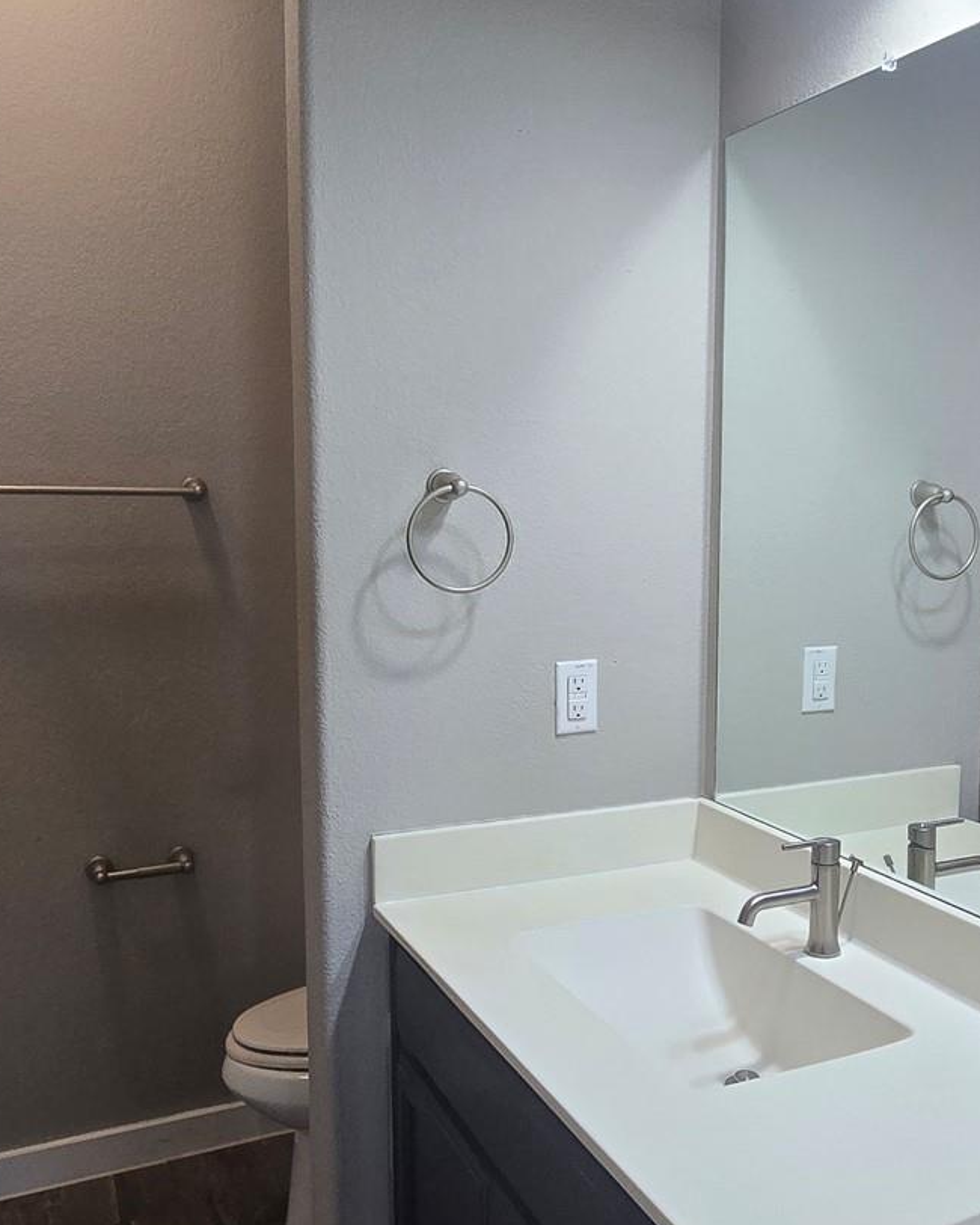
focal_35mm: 32
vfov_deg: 55.6
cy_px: 637
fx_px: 1160
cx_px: 725
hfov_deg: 44.4
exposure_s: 1/60
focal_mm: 2.2
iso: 100
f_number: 2.2
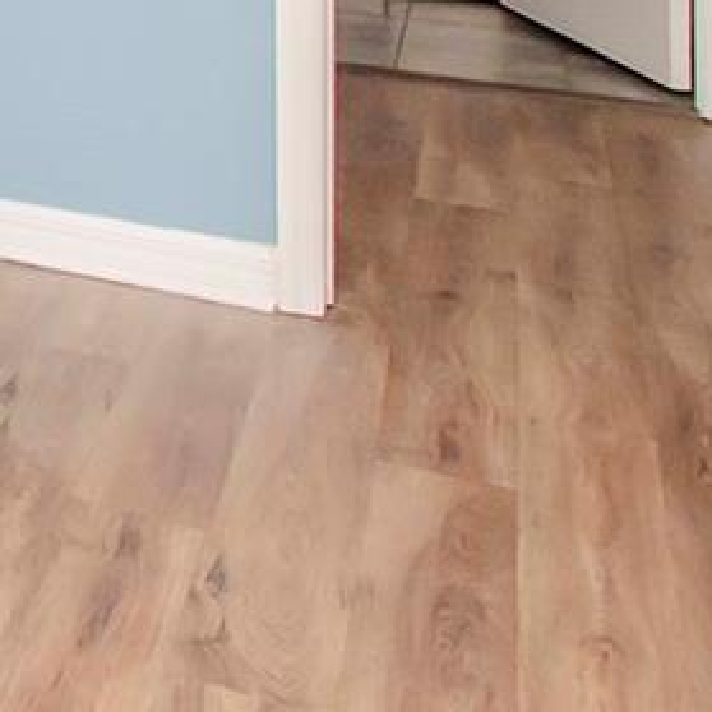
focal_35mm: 73
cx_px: -898
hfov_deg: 15.6
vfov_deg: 20.3
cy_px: -357
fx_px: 1699
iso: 800
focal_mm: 10
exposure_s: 1/200
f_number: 8
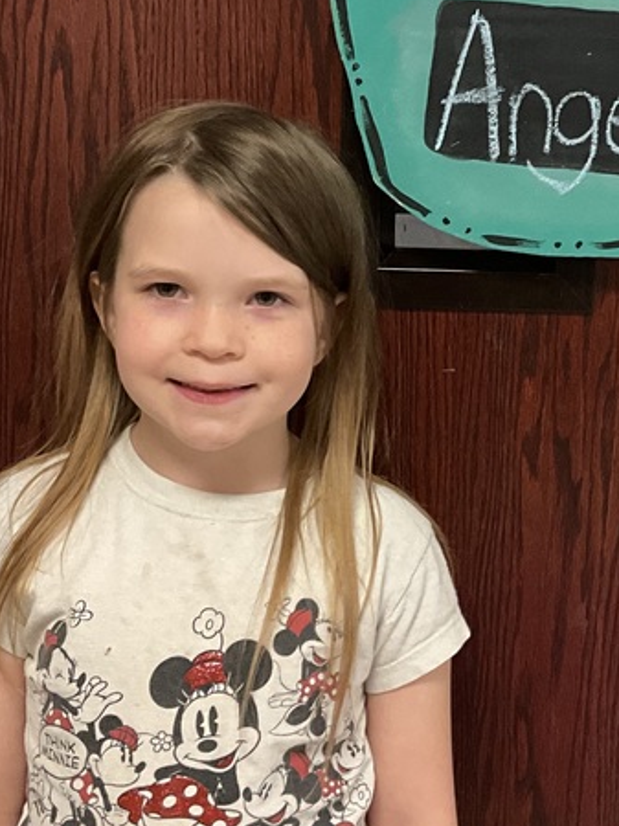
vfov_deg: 29.3
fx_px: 1575
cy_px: 323
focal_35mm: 66
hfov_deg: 22.1
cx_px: 428
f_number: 1.8
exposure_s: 1/60
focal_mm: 3
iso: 125
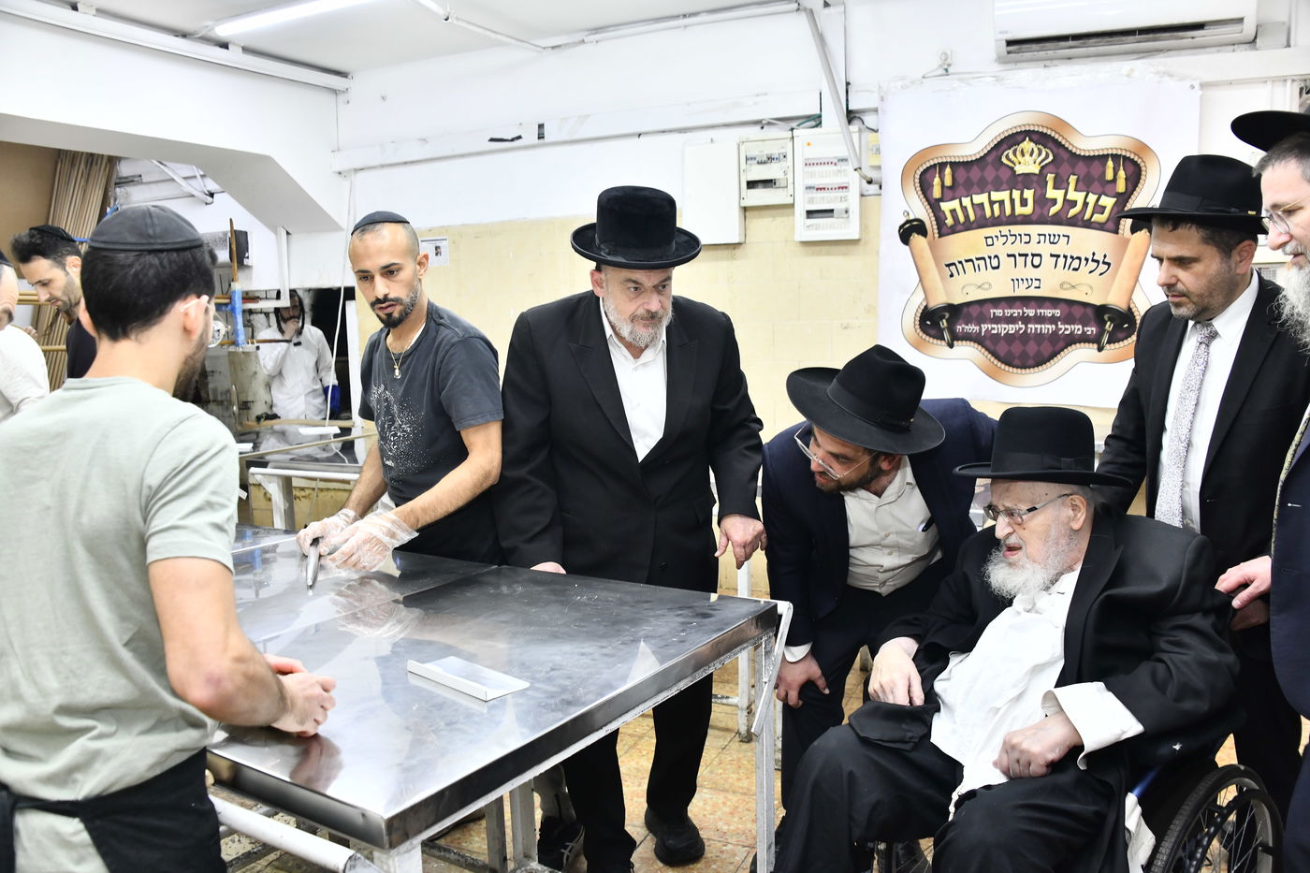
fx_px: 1019
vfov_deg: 46.4
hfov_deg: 65.5
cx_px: 655
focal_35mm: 28
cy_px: 436
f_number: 5.6
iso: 1000
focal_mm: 28
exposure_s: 1/125
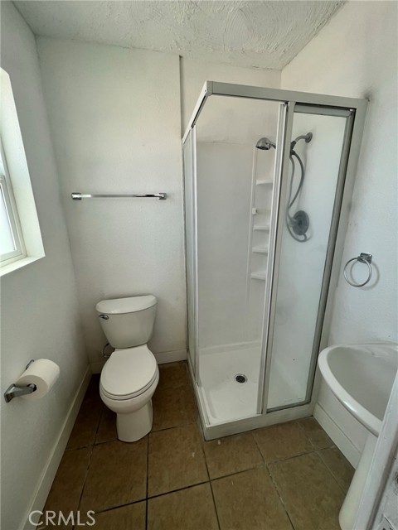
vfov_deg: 106.2
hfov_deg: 89.9
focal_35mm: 13
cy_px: 265
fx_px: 199
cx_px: 199
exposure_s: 1/99
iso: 32
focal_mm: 1.57
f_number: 1.8
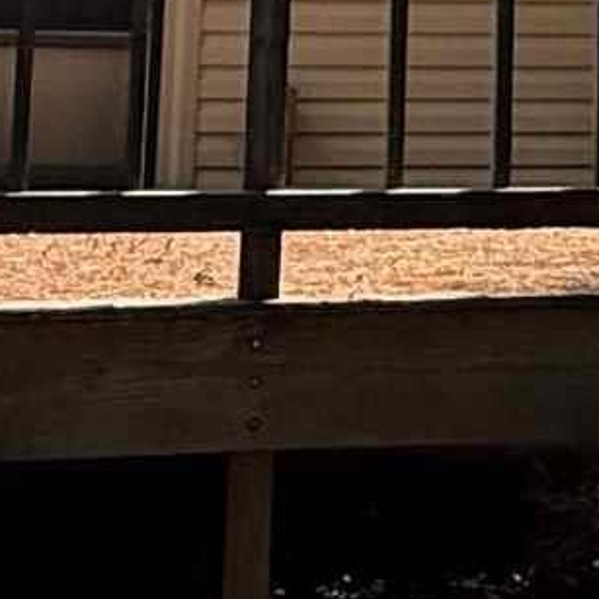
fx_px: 2428
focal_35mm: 124
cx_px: 628
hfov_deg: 13.8
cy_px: -404
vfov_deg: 13.0
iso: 64
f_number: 2.2
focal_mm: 2.22
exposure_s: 1/1033
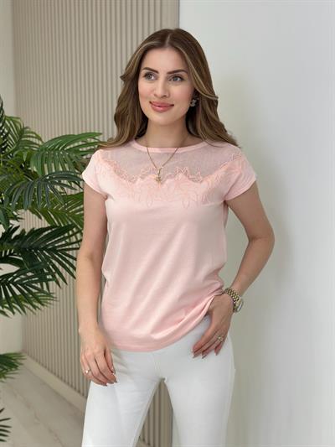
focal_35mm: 48
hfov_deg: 30.3
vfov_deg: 39.6
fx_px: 619
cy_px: 224
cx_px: 168
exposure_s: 1/258
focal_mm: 6.86
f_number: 1.78
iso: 80
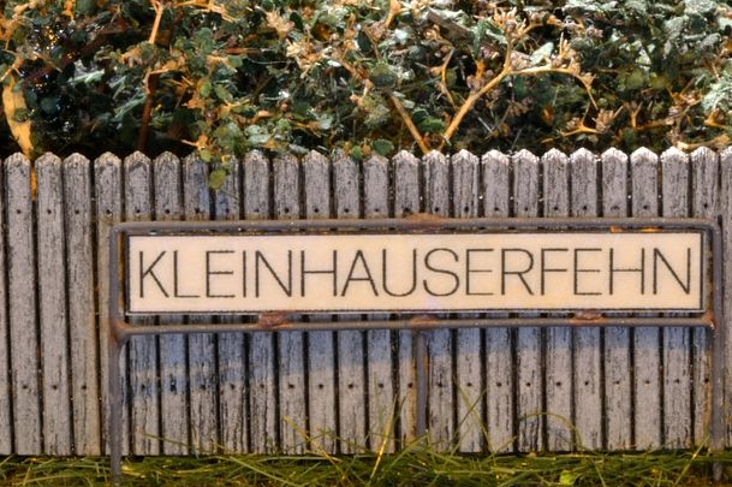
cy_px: 315
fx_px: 5258
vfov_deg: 5.3
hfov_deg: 8.0
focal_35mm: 259
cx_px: 427
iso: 100
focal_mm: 105
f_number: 40
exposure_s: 30
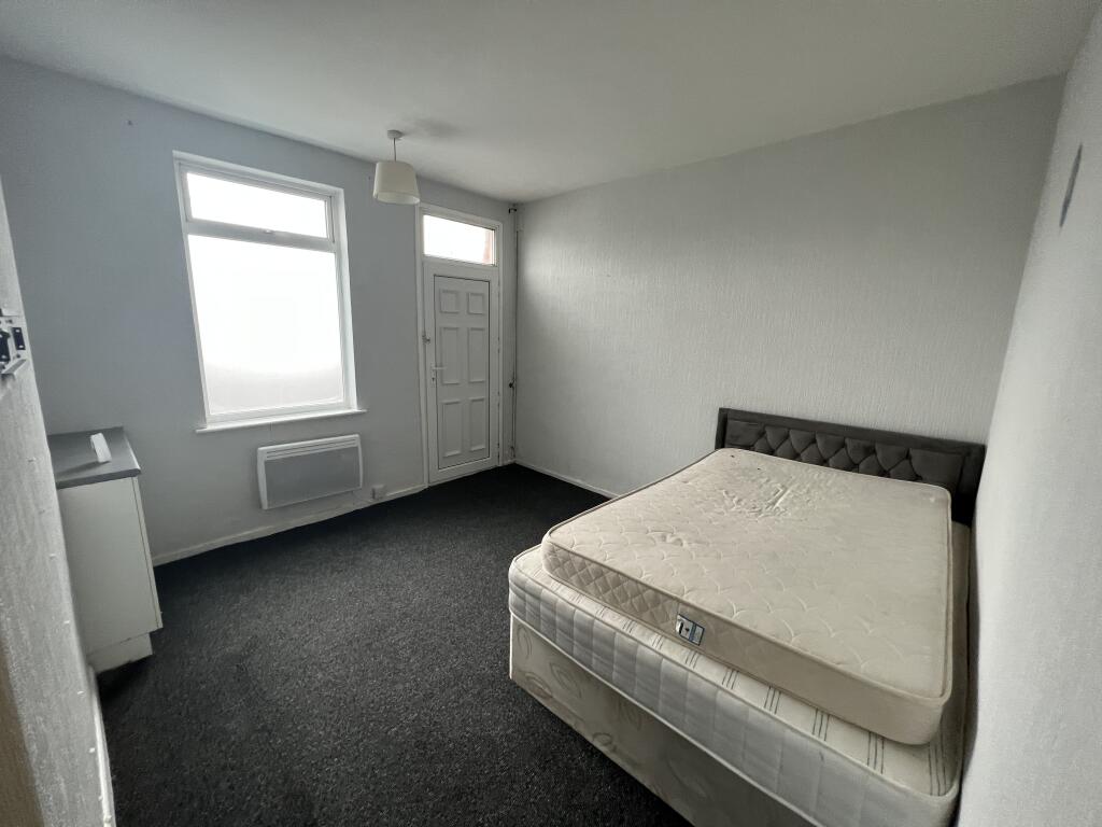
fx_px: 414
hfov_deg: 106.2
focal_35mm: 13
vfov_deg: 89.9
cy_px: 414
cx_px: 551
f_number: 1.8
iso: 200
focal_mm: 1.57
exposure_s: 1/99
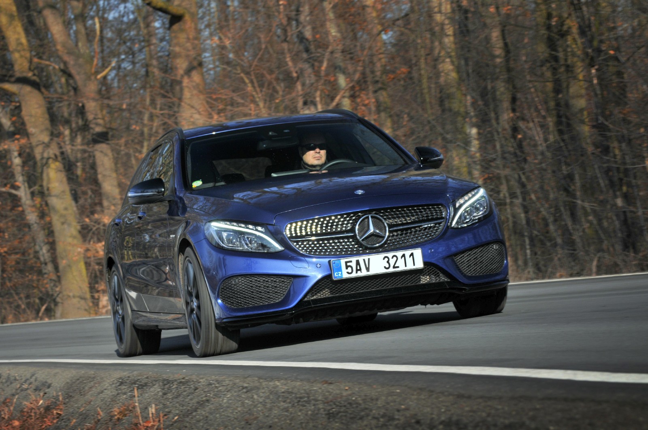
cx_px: 324
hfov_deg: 9.8
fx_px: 3776
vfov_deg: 6.5
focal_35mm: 210
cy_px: 215
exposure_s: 1/200
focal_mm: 140
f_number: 8
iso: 200
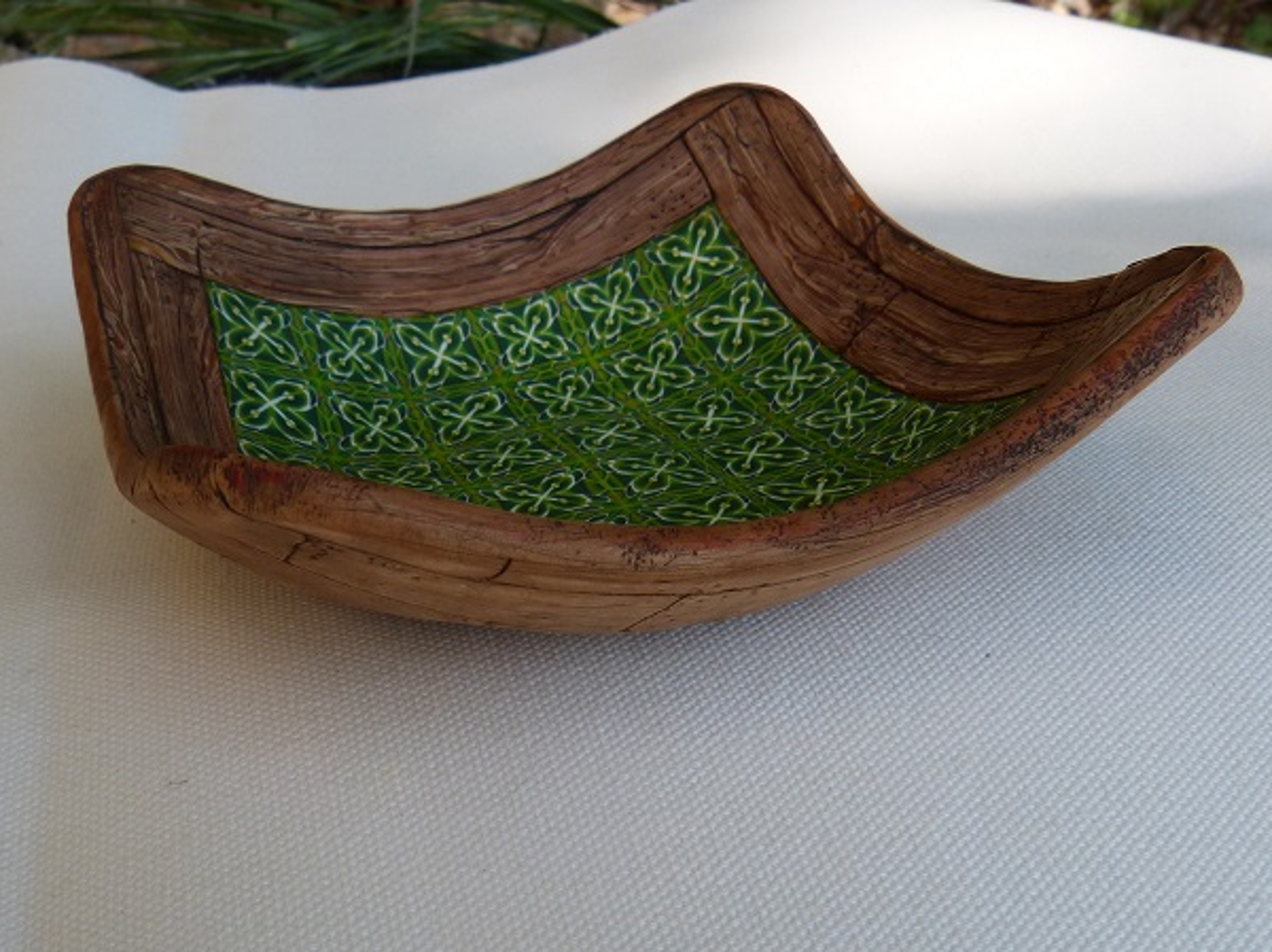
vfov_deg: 54.8
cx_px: 636
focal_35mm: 25
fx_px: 918
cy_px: 476
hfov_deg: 69.4
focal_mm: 4.5
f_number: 4
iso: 100
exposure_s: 1/320
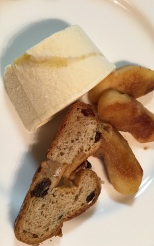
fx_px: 222
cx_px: 77
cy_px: 119
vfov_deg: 58.1
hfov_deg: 38.3
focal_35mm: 33
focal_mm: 4.15
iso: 100
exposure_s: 1/30
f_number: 2.2
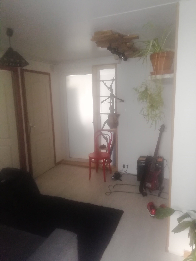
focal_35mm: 26
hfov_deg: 53.1
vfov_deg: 67.3
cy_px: 130
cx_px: 98
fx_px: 196
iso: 400
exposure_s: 1/33.3
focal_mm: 3.21
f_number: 2.2
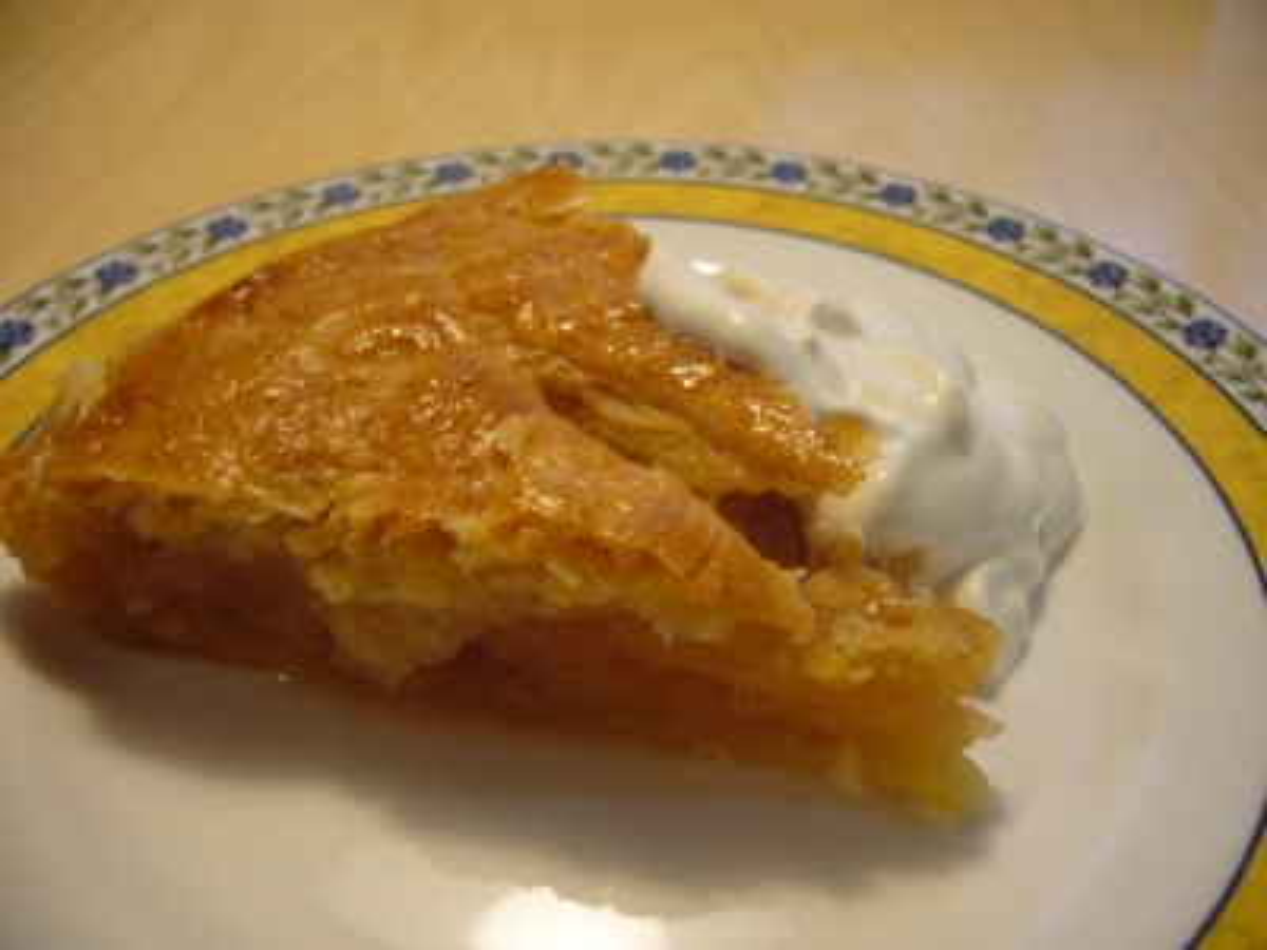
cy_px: 475
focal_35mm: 35
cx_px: 634
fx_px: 1281
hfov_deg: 52.6
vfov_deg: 40.7
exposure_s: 1/15
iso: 100
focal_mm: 5.8
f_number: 2.8
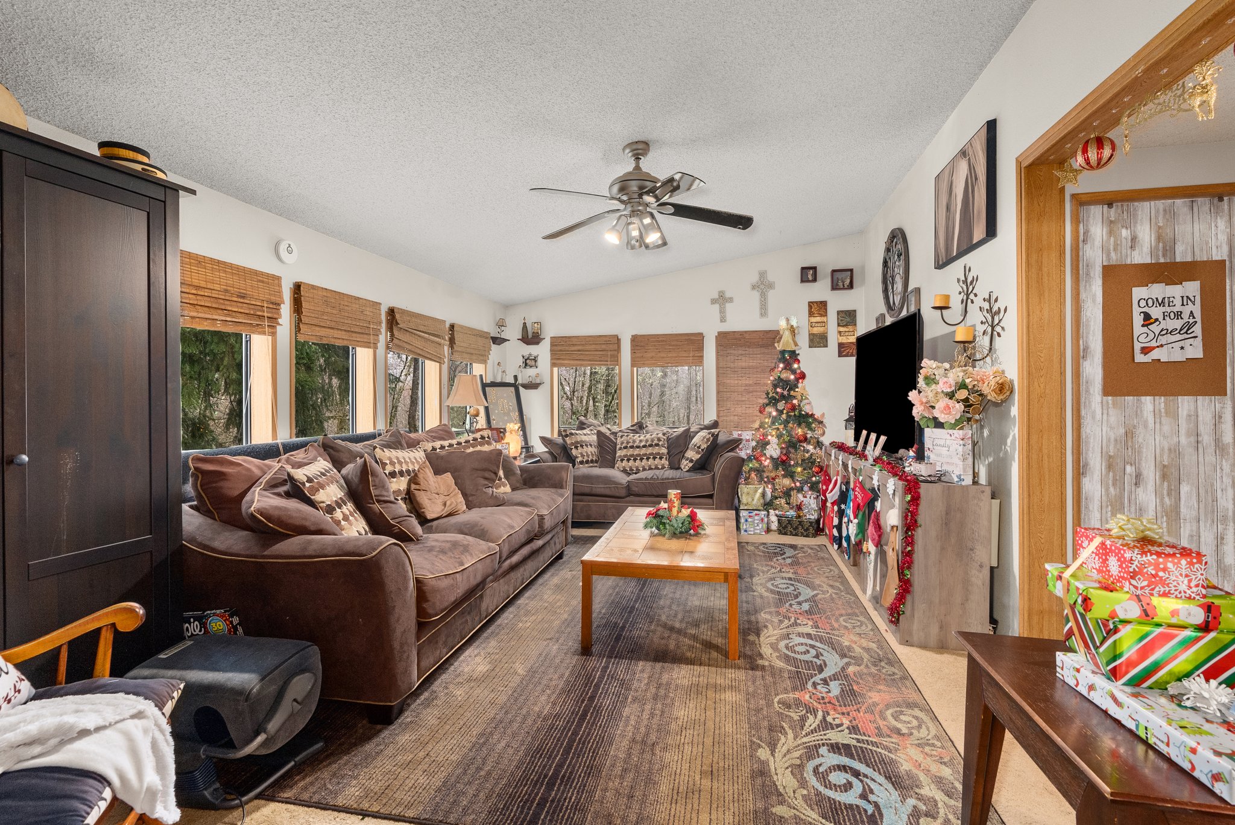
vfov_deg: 73.8
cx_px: 618
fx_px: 549
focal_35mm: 16
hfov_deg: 96.7
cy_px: 412
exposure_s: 2.5
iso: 500
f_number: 8
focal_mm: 16
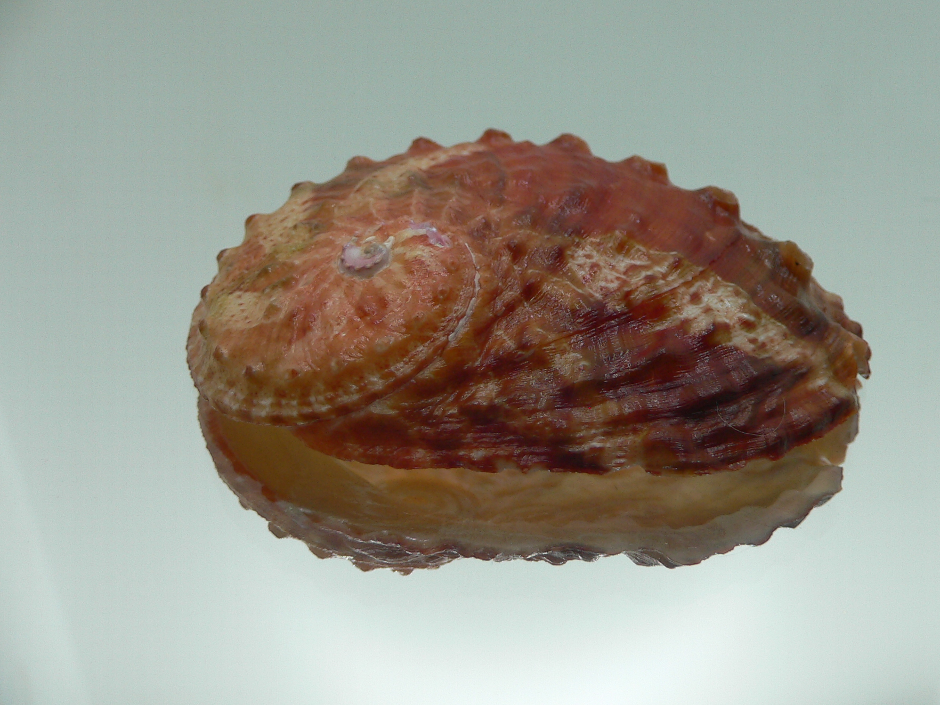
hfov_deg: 46.7
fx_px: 1086
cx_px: 530
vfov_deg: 35.9
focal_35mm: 40
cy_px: 329
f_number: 2.8
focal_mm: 4.6
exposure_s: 1/80
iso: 80
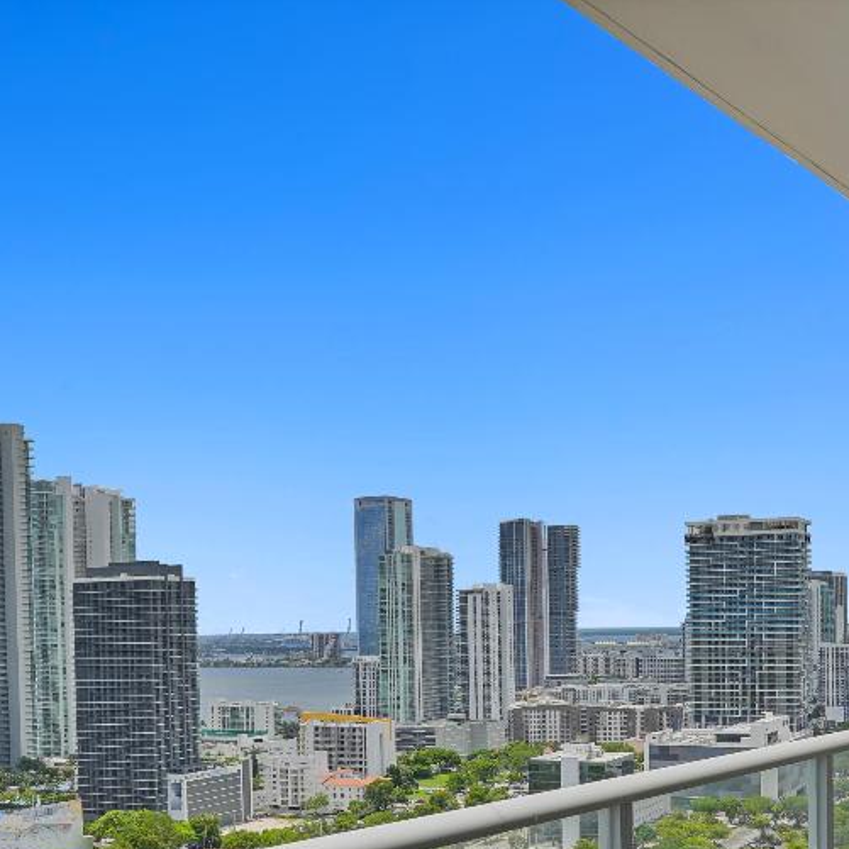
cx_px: 608
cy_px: 647
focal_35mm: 41
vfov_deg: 39.7
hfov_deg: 40.1
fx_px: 1138
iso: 250
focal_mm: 21
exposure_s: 1/1600
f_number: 13
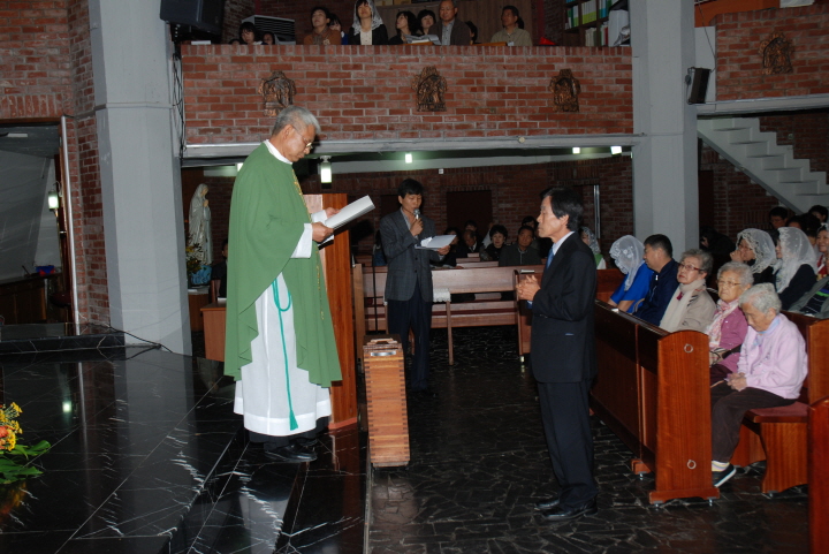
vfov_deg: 36.9
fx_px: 829
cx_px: 414
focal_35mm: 36
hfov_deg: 53.1
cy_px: 277
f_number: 7.1
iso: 200
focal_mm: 24
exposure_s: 1/60
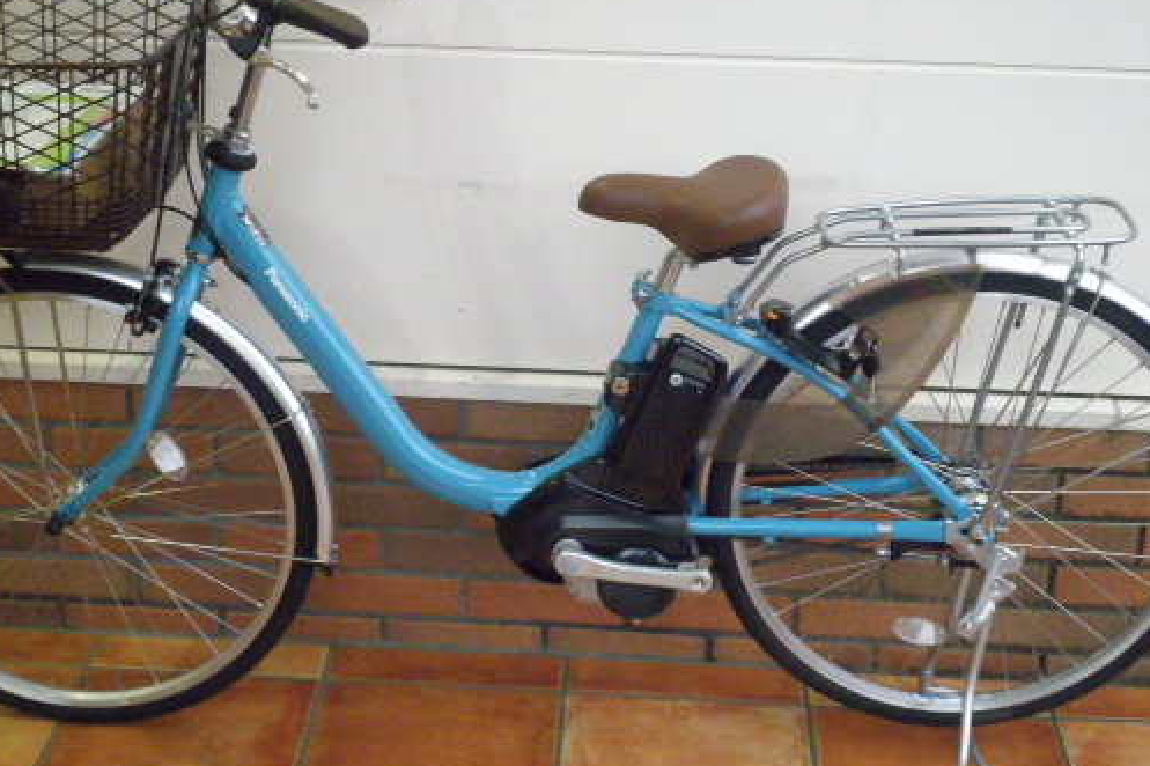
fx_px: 2012
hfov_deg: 31.9
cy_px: 301
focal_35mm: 63
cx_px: 532
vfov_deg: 21.5
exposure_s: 1/250
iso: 640
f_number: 3.4
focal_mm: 8.3
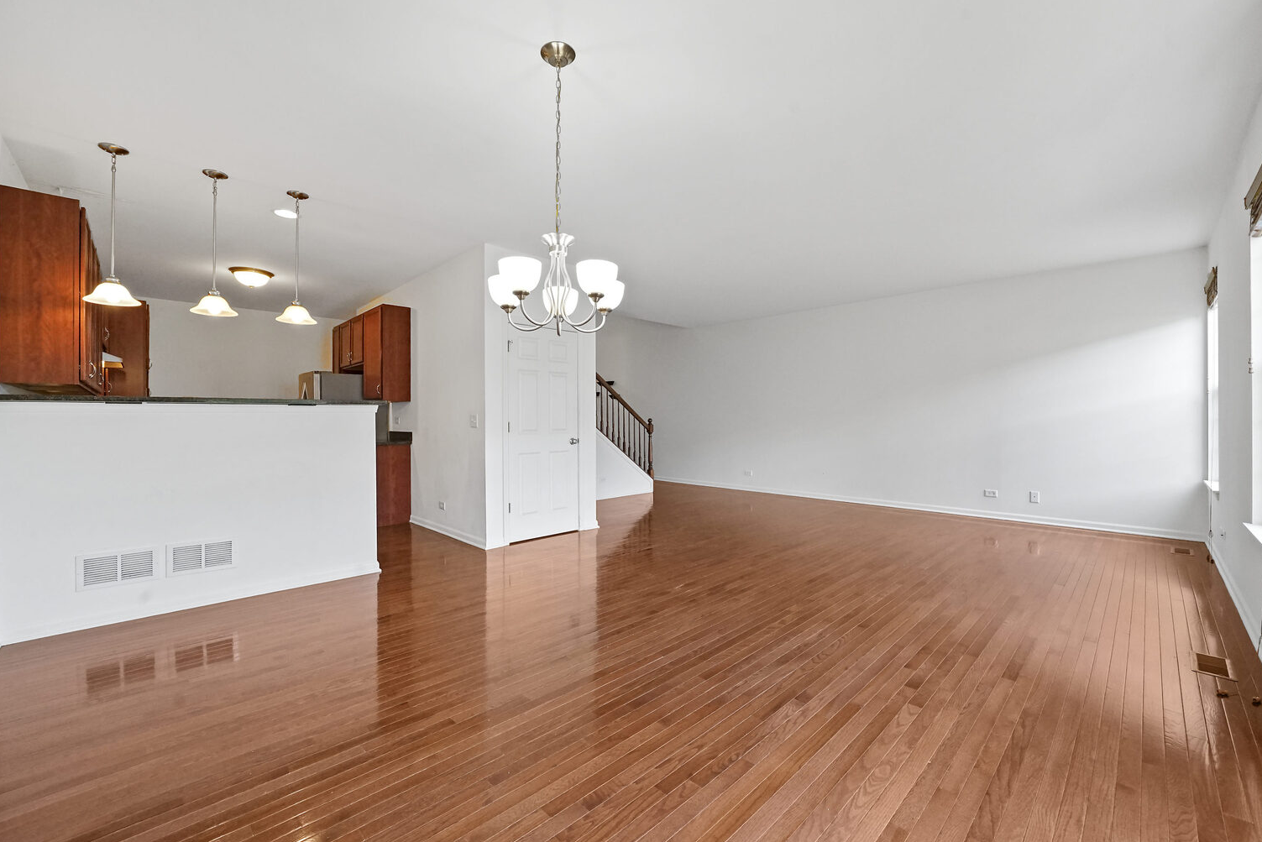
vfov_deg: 81.2
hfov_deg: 104.2
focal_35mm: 14
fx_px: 491
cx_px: 636
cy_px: 437
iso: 2000
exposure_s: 1/50
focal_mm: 13
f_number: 9
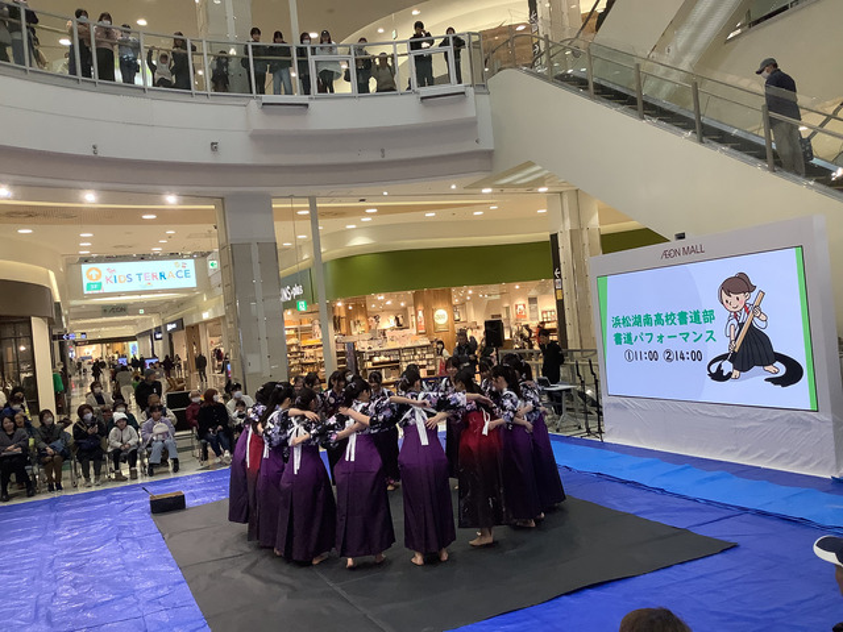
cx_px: 422
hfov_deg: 58.4
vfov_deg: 45.4
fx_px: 755
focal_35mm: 31
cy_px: 316
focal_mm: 3.3
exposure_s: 1/120
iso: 80
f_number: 2.4
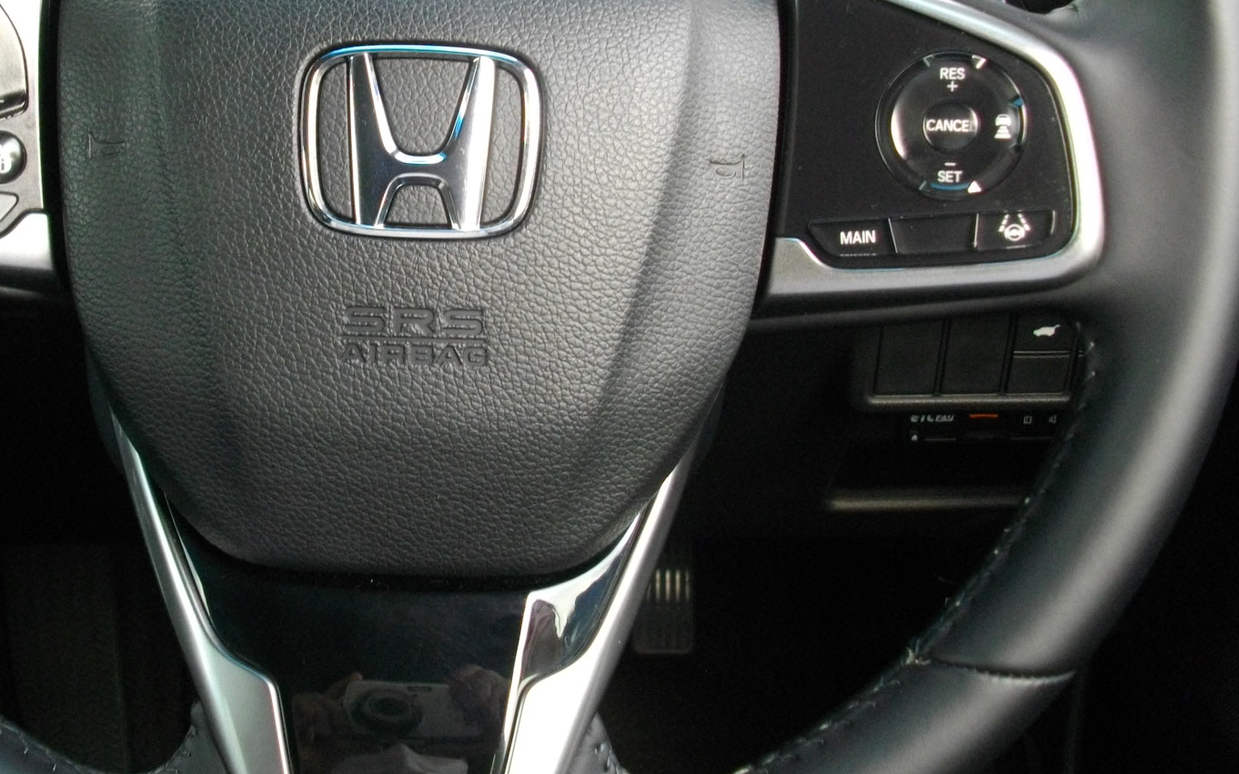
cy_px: 142
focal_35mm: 51
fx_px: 1722
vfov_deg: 24.9
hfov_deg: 39.0
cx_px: 392
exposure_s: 1/125
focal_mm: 5.7
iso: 200
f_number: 2.9
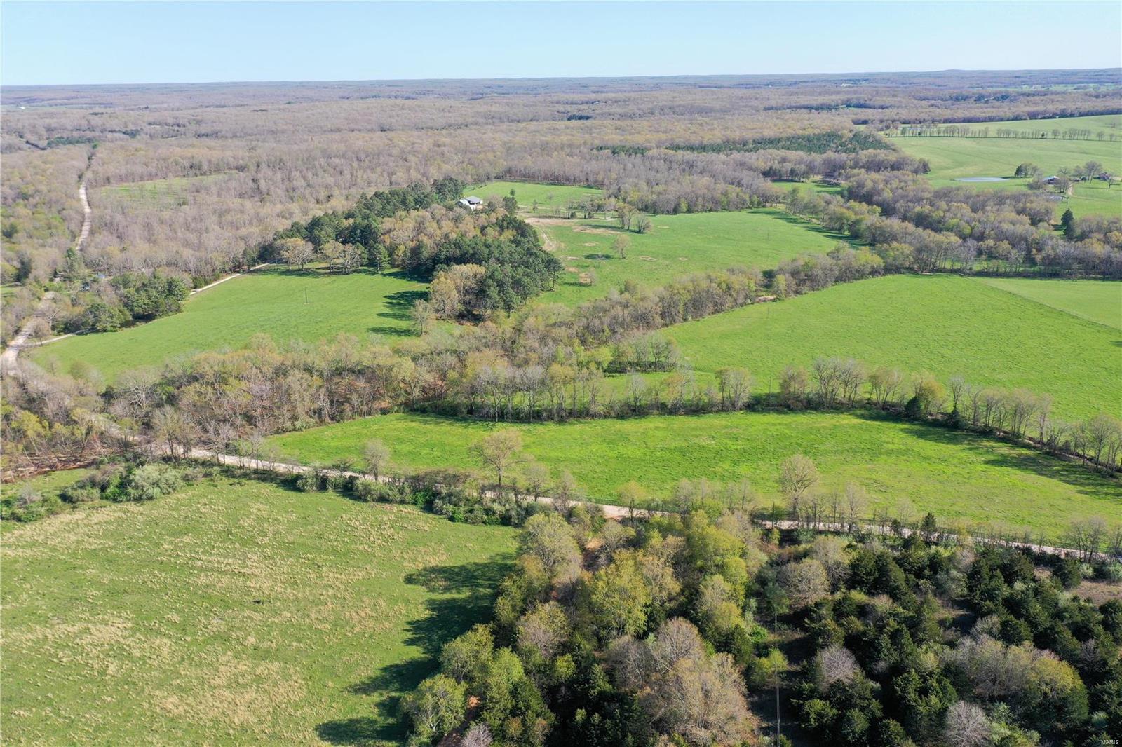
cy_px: 374
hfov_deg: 65.5
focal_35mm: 28
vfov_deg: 46.4
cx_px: 561
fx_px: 872
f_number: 5
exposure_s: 1/320
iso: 100
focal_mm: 10.26
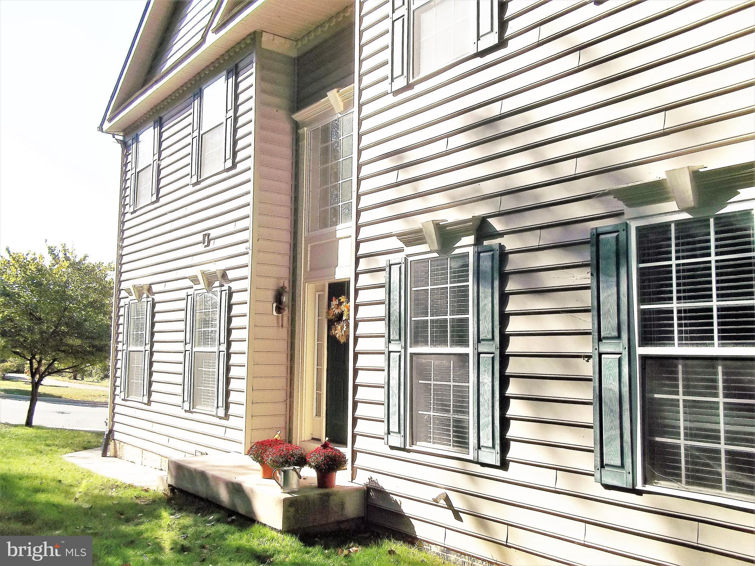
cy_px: 283
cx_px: 378
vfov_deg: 44.2
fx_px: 698
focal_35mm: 32
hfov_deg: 56.8
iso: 80
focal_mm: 5.7
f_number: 8.8
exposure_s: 1/160
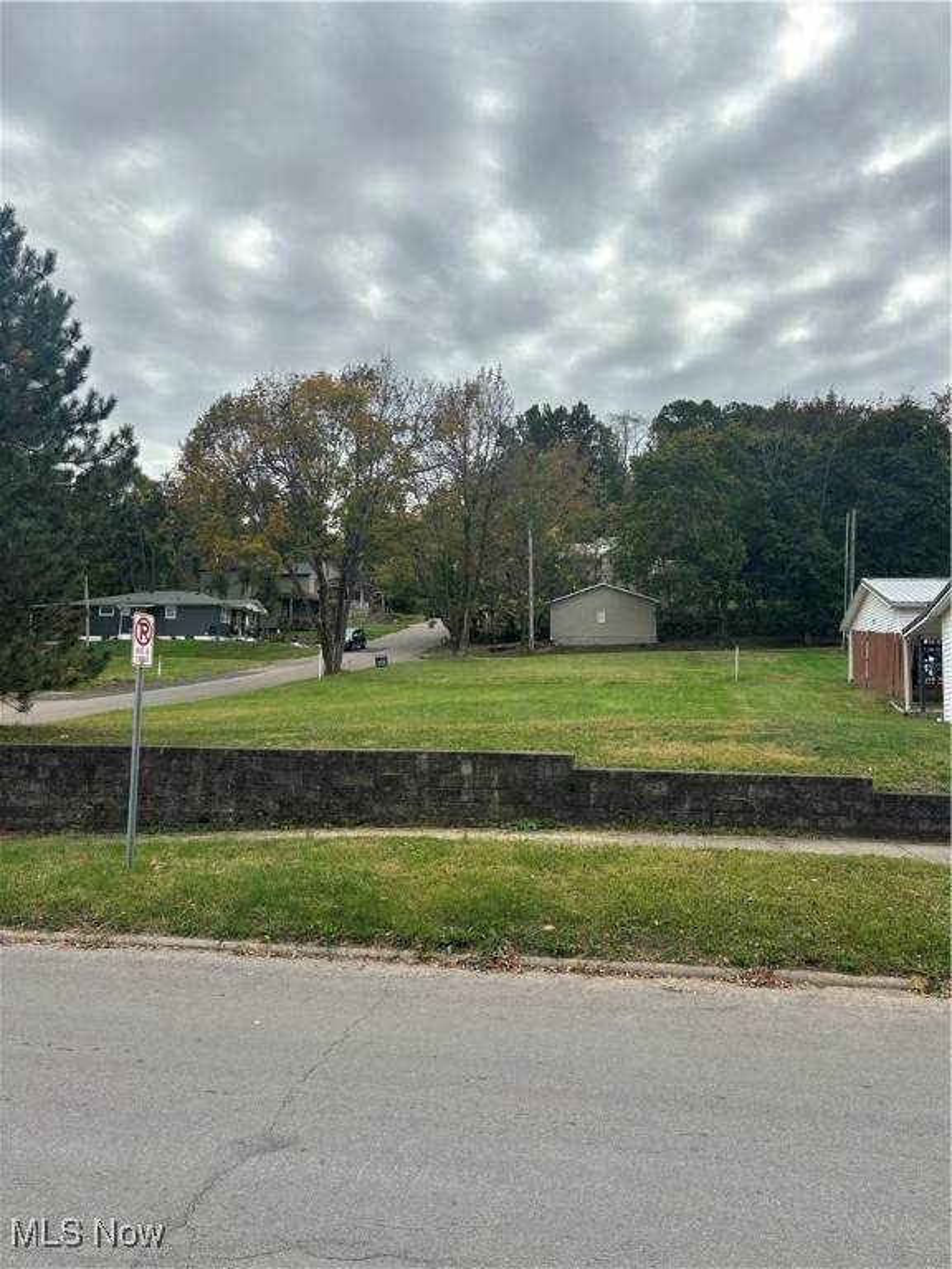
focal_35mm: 26
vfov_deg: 67.3
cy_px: 634
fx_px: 953
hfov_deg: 53.1
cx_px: 476
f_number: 1.6
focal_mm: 5.96
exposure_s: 1/4082
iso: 50
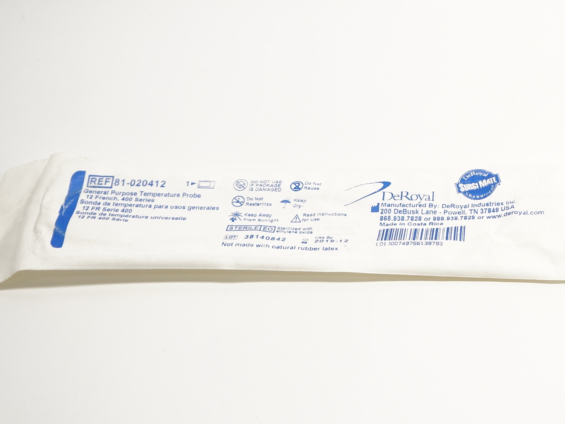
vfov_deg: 21.0
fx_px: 1143
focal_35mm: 70
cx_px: 501
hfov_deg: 26.9
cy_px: 201
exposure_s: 1/125
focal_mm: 22
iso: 400
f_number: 4
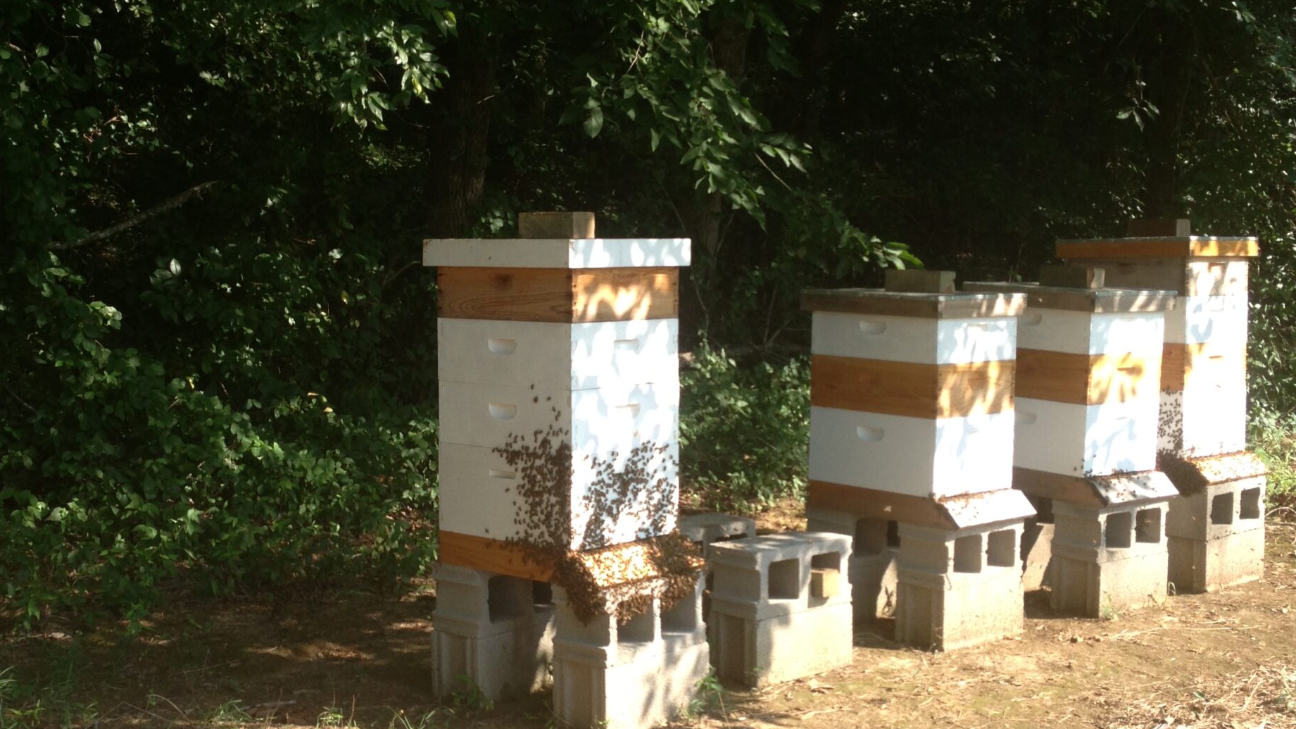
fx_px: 1718
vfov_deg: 23.9
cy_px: 381
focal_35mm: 50
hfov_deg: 41.3
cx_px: 622
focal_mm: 4.13
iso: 64
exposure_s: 1/507
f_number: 2.4
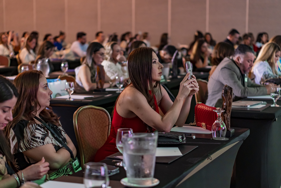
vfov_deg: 18.2
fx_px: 585
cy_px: 94
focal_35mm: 75
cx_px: 140
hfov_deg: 27.0
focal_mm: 50
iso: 1000
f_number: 1.8
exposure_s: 1/60
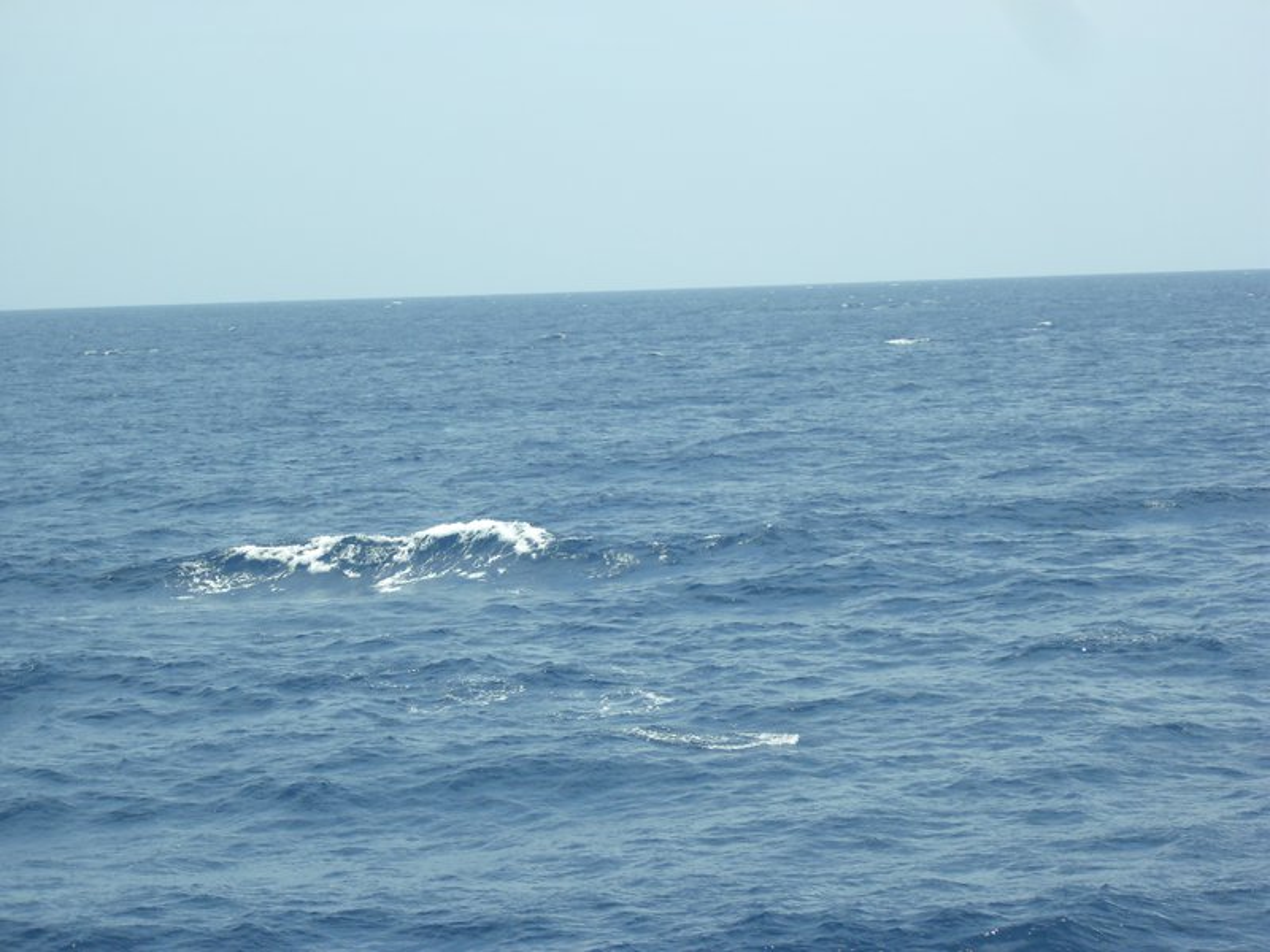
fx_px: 4146
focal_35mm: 113
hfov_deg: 17.4
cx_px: 635
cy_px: 476
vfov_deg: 13.1
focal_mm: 18.6
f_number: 5.2
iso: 100
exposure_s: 1/500
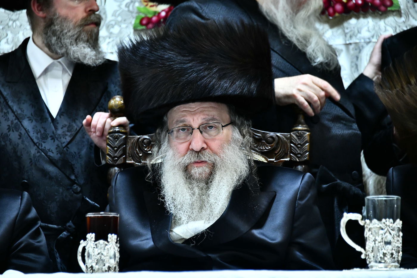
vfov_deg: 6.5
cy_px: 139
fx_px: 2432
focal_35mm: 210
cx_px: 208
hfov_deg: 9.8
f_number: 5.6
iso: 3200
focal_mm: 210
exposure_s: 1/100
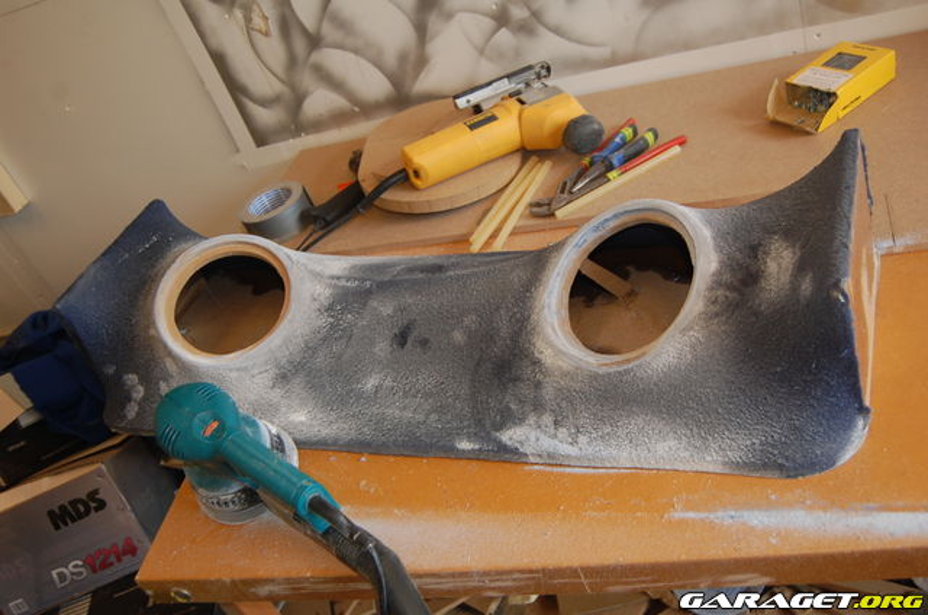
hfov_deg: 55.2
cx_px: 464
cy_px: 308
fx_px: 888
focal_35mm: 34
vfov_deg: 38.2
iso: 400
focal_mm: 23
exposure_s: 1/60
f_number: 3.8
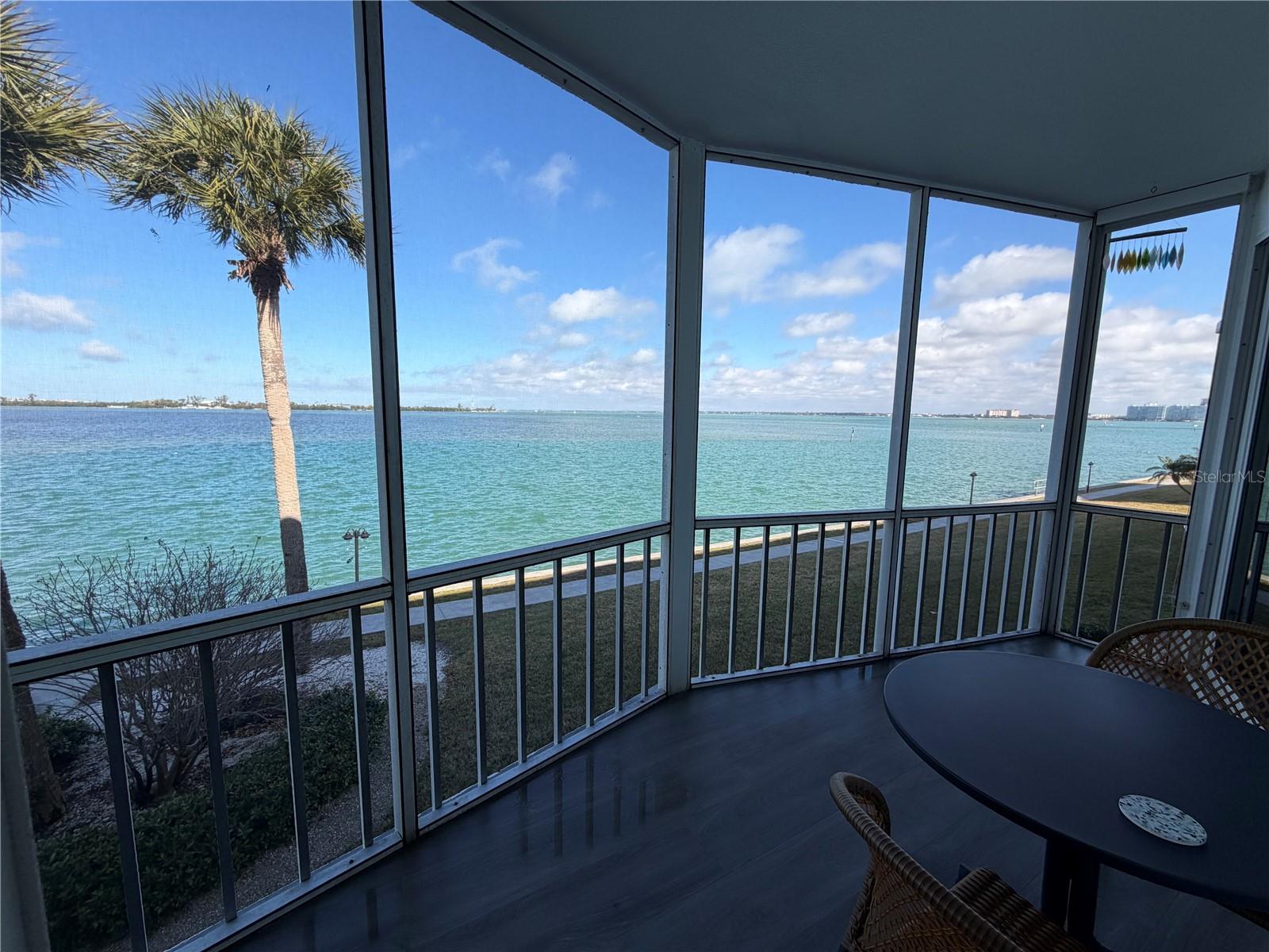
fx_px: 513
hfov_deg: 102.1
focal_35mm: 14
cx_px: 634
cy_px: 476
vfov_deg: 85.7
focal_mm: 2.22
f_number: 2.2
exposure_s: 1/527
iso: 40
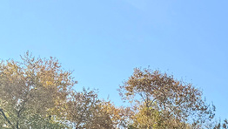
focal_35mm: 102
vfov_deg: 10.4
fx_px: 617
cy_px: 300
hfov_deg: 19.3
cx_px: 298
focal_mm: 6.76
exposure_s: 1/2703
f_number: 1.78
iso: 80
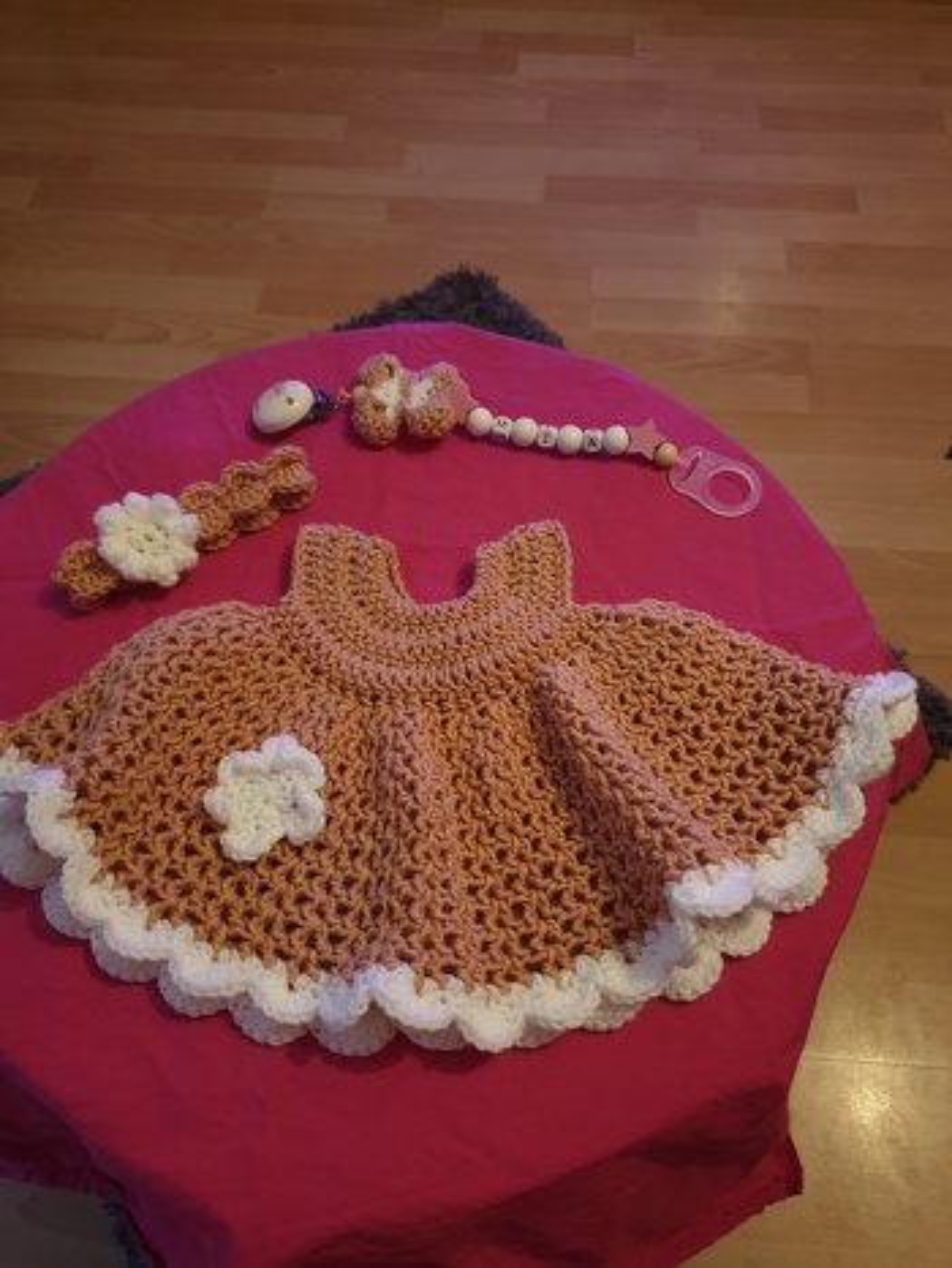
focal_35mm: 26
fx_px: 953
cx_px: 476
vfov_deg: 67.3
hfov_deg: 53.1
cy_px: 634
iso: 320
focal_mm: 4.3
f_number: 1.5
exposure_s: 1/10
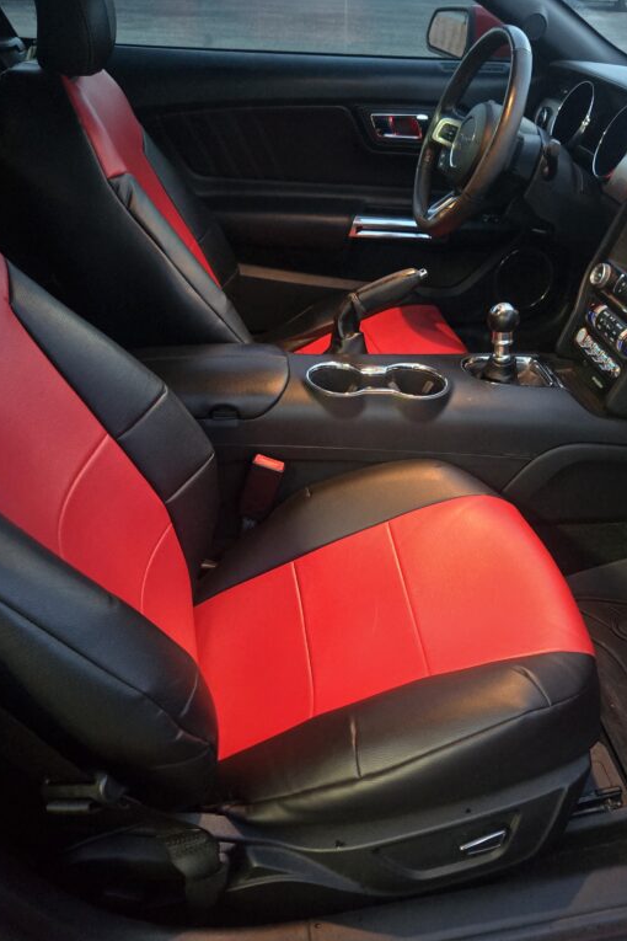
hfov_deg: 40.7
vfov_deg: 58.7
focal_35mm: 32
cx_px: 402
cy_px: 470
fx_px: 836
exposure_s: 1/60
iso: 1600
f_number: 1.8
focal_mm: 5.4
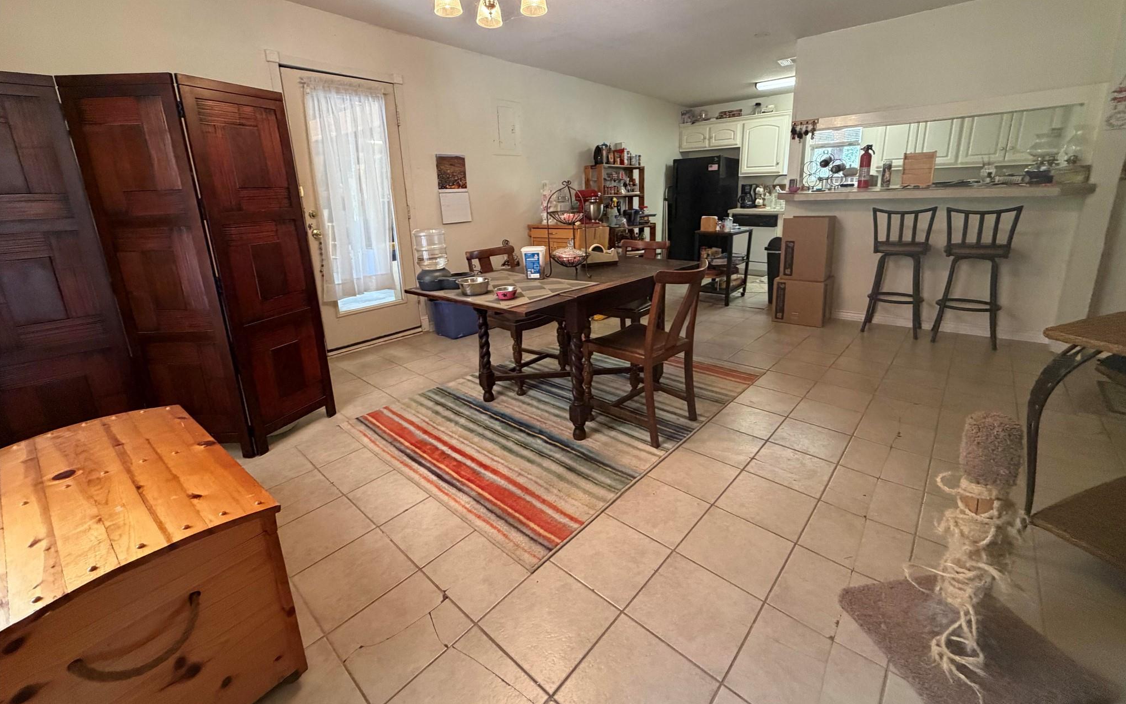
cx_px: 567
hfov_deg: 101.5
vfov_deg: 74.3
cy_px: 299
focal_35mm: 15
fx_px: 460
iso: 400
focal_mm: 2.22
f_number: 2.2
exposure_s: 1/60
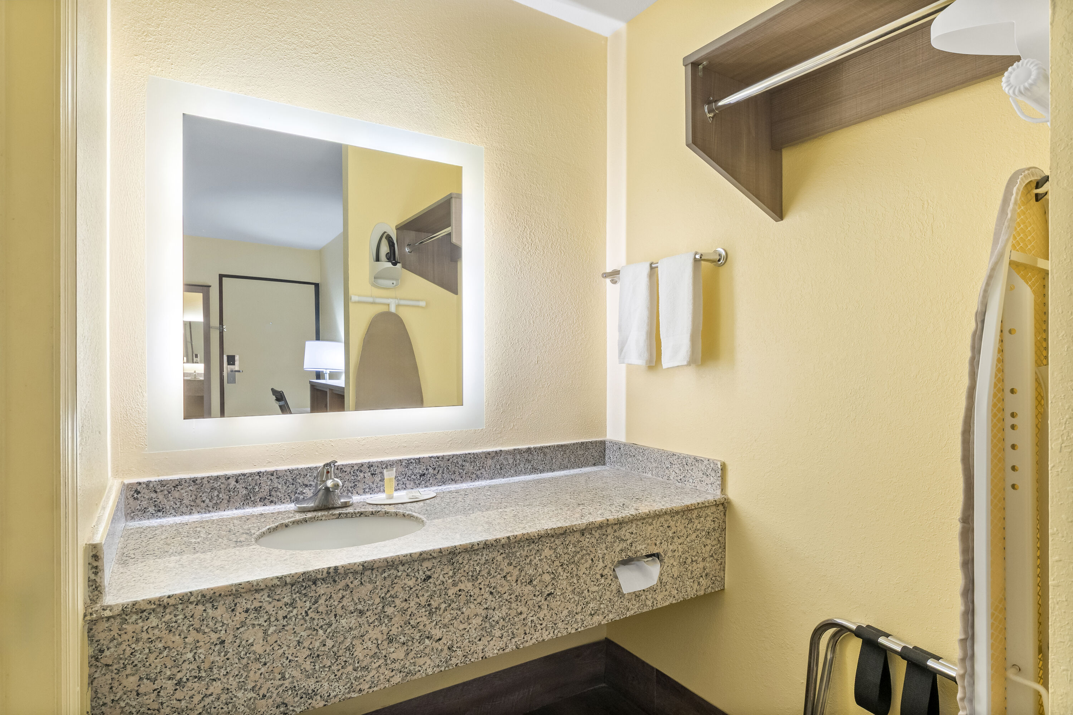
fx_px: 581
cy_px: 358
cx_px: 536
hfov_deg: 85.4
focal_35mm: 20
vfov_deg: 63.2
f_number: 8
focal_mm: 13
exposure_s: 1/8
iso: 400
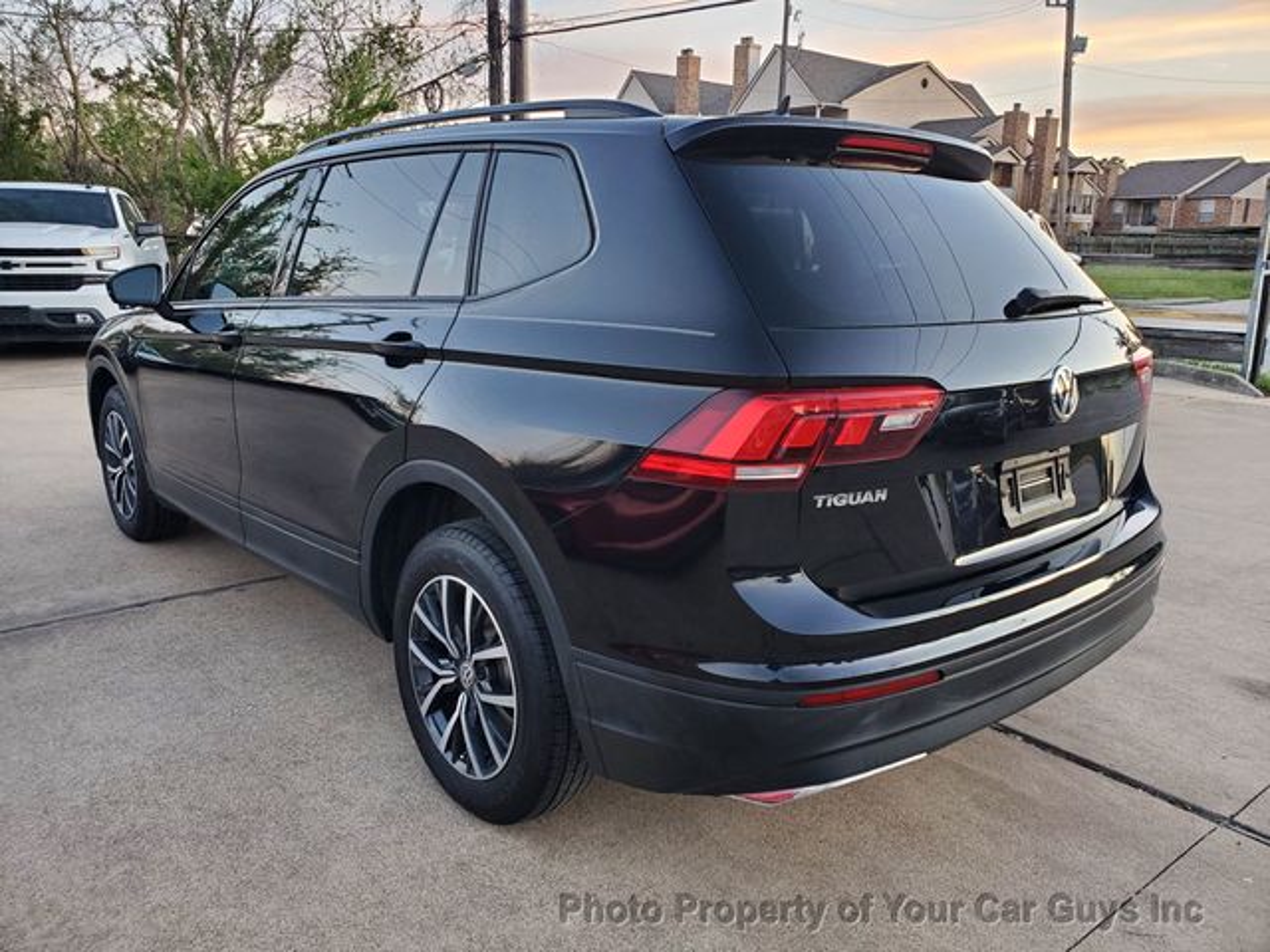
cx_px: 635
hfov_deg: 67.3
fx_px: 954
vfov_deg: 53.1
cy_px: 476
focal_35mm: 26
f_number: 2.4
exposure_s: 1/40
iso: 160
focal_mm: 4.3
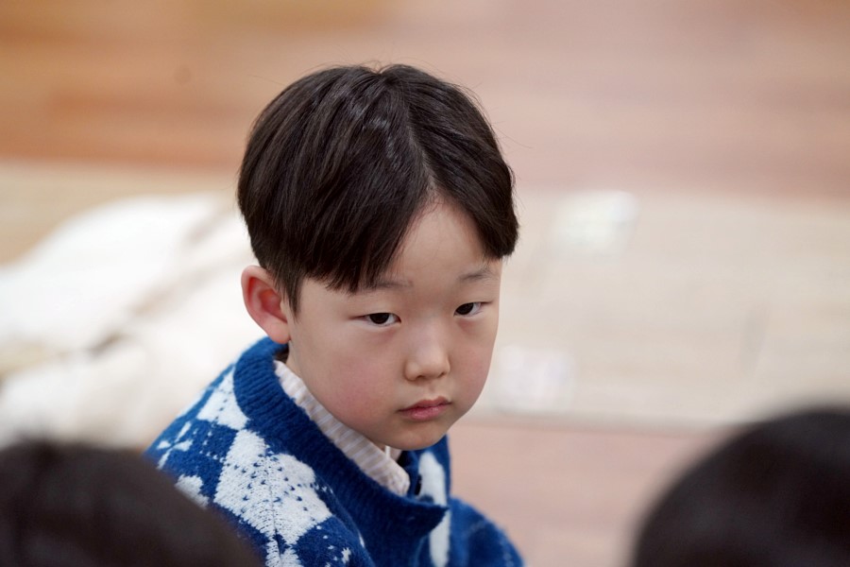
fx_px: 4722
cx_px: 425
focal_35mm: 200
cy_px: 284
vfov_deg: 6.9
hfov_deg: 10.3
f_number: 4
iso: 3200
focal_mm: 200
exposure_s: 1/250
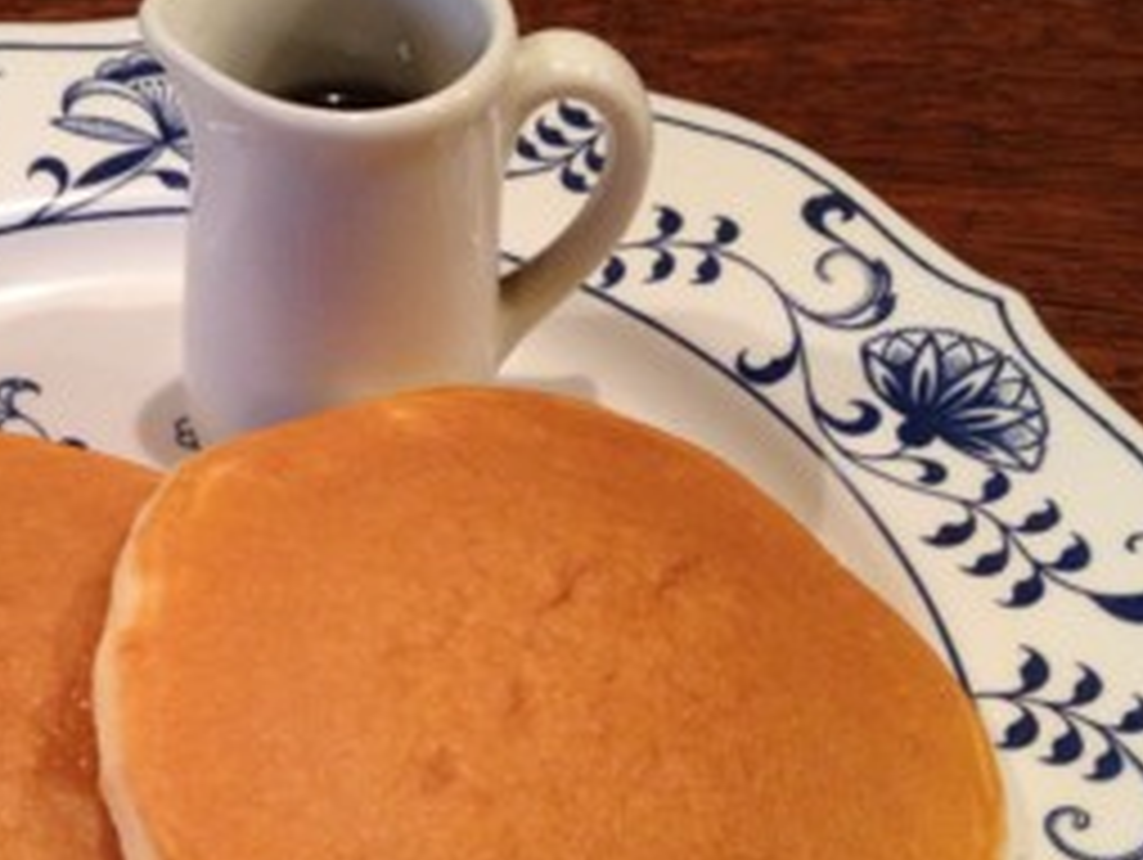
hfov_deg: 30.5
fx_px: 2049
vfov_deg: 23.4
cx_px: 256
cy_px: 666
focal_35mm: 62
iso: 320
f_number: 2.4
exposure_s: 1/20
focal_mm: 4.28
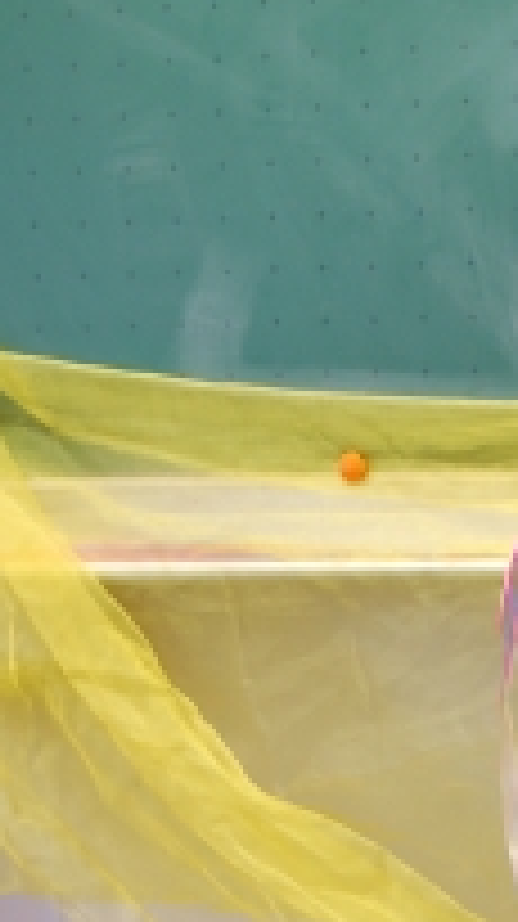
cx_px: 642
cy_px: 962
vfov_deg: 13.3
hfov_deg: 7.5
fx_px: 3891
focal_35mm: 159
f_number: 5.3
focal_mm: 46
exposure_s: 1/30
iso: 360
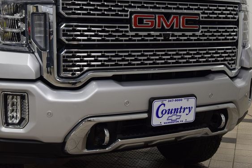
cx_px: 122
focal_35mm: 58
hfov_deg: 34.5
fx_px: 406
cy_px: 75
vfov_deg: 23.4
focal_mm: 34
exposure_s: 1/25
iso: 400
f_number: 7.1
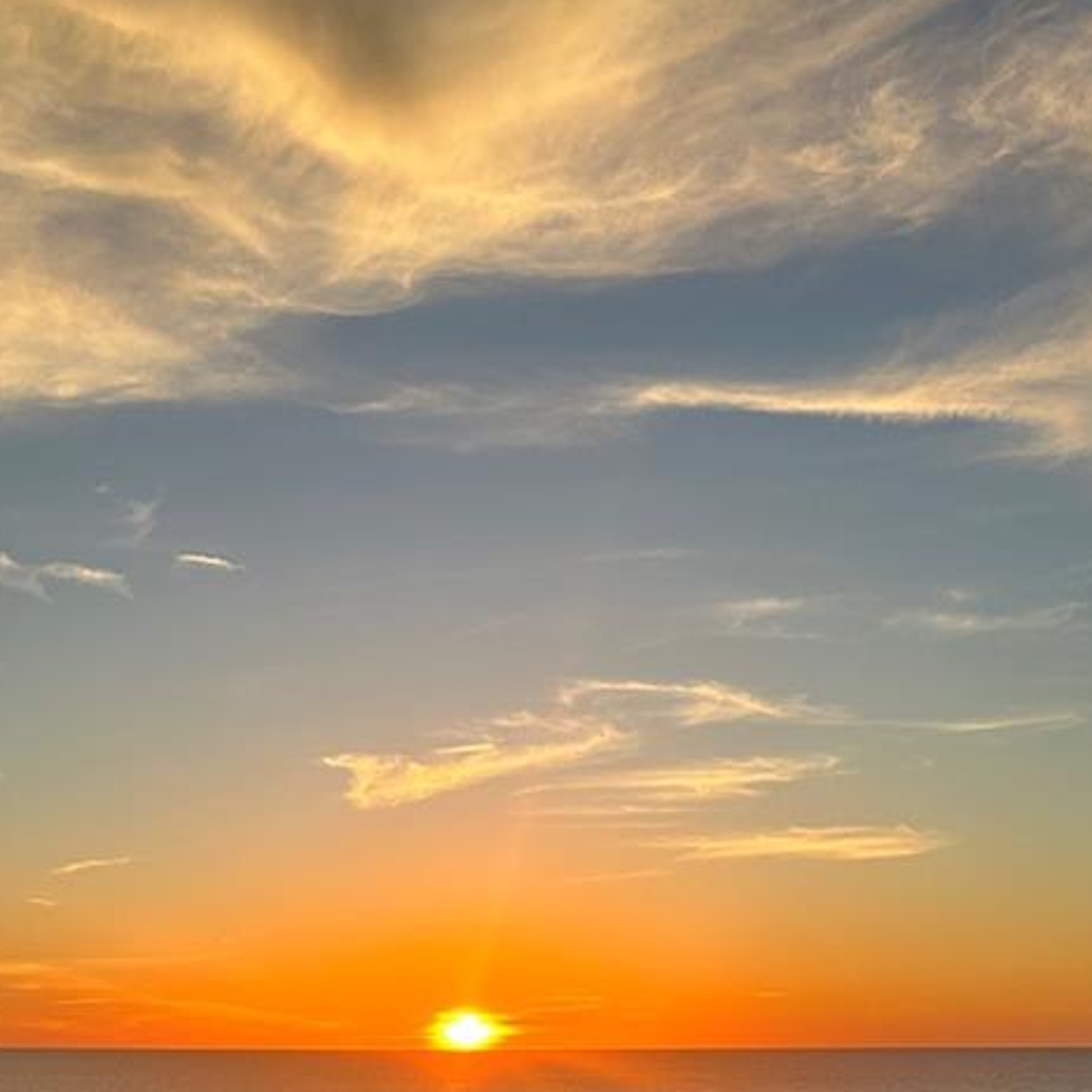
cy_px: 1316
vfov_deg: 25.9
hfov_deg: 28.9
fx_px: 2106
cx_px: 381
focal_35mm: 59
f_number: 1.5
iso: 50
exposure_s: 1/1779
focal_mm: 5.7
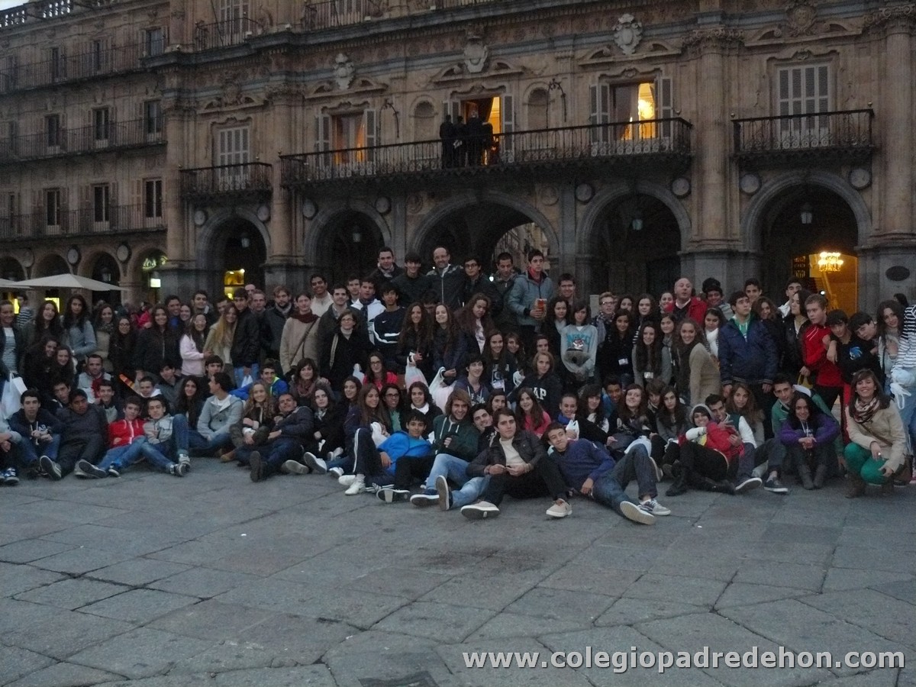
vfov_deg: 39.7
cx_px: 458
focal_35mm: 36
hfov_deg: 51.4
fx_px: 953
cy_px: 344
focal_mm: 6
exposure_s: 1/30
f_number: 2.8
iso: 400
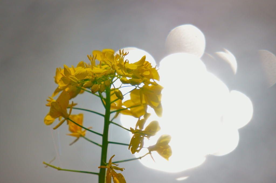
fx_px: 2412
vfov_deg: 4.4
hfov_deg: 6.5
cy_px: 92
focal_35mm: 315
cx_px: 138
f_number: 8
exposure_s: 1/4000
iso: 800
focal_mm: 210
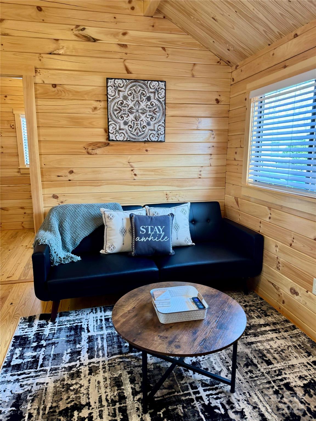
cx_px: 158
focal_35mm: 24
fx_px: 292
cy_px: 210
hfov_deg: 56.8
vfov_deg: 71.6
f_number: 1.78
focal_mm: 6.86
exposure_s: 1/60
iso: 125
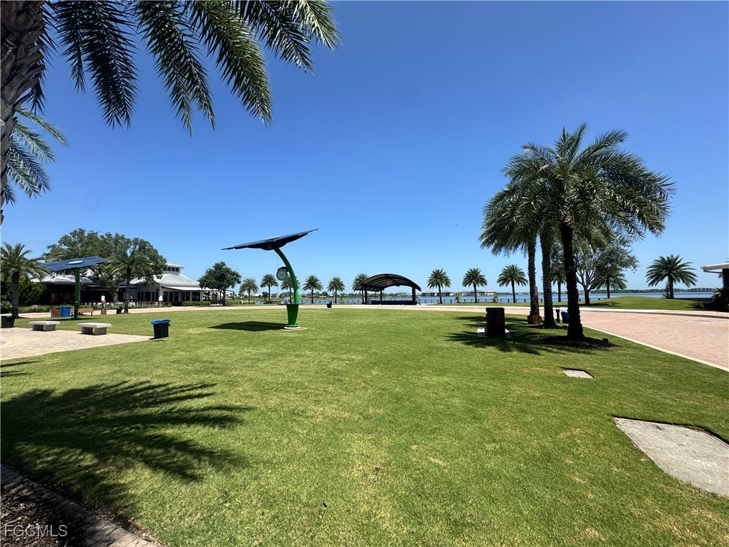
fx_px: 295
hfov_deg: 102.1
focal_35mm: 14
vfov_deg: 85.7
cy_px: 274
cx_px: 364
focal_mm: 2.22
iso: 50
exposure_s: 1/2146
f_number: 2.2
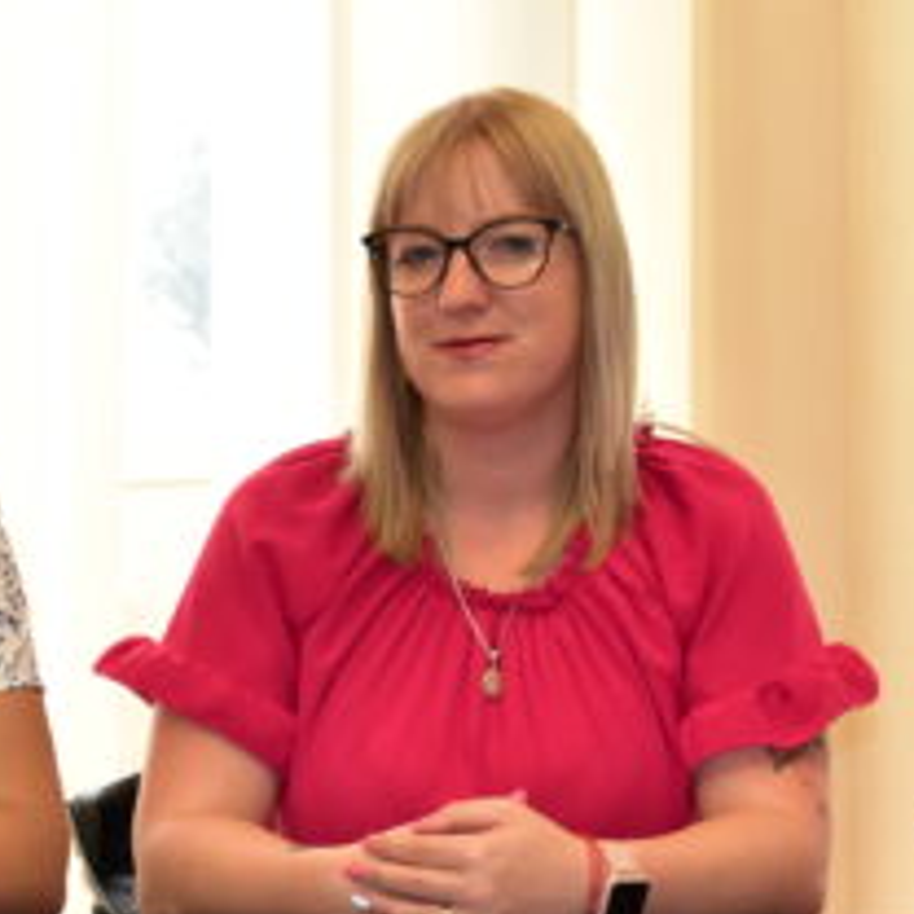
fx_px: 5317
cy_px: 374
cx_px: 540
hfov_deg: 9.8
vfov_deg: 9.8
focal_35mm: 178
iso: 1600
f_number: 5.3
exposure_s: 1/160
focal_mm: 46
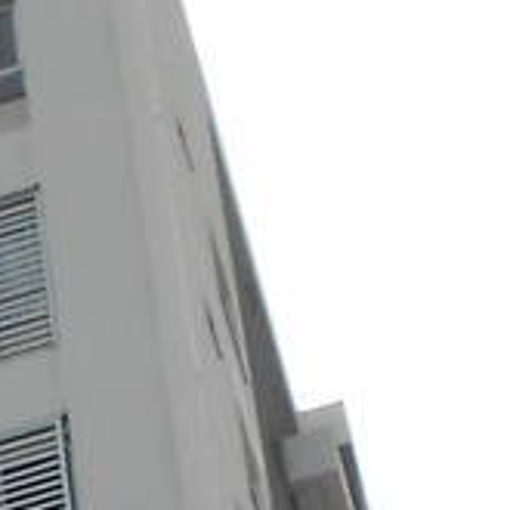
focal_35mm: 201
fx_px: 3350
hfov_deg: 8.5
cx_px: -325
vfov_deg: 7.8
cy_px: 1366
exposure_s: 1/1250
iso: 80
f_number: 3.2
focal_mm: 4.6
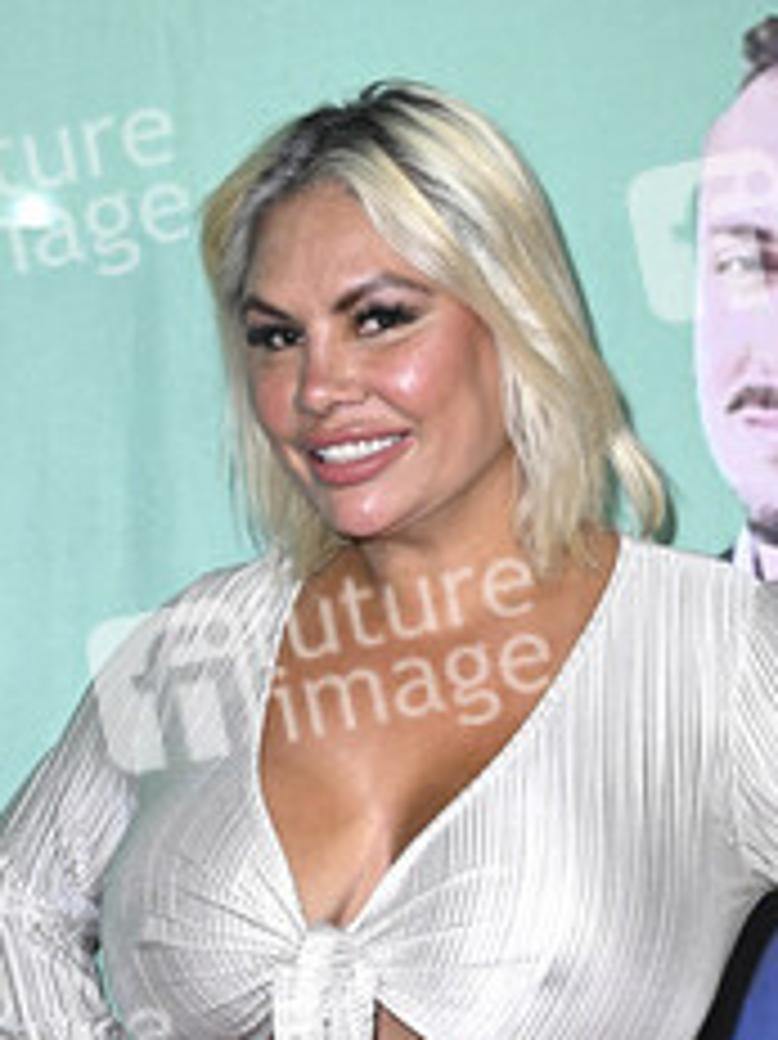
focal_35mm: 113
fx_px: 3389
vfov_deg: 17.2
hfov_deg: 13.1
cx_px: 450
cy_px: 891
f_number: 5.6
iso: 1600
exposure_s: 1/200
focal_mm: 68
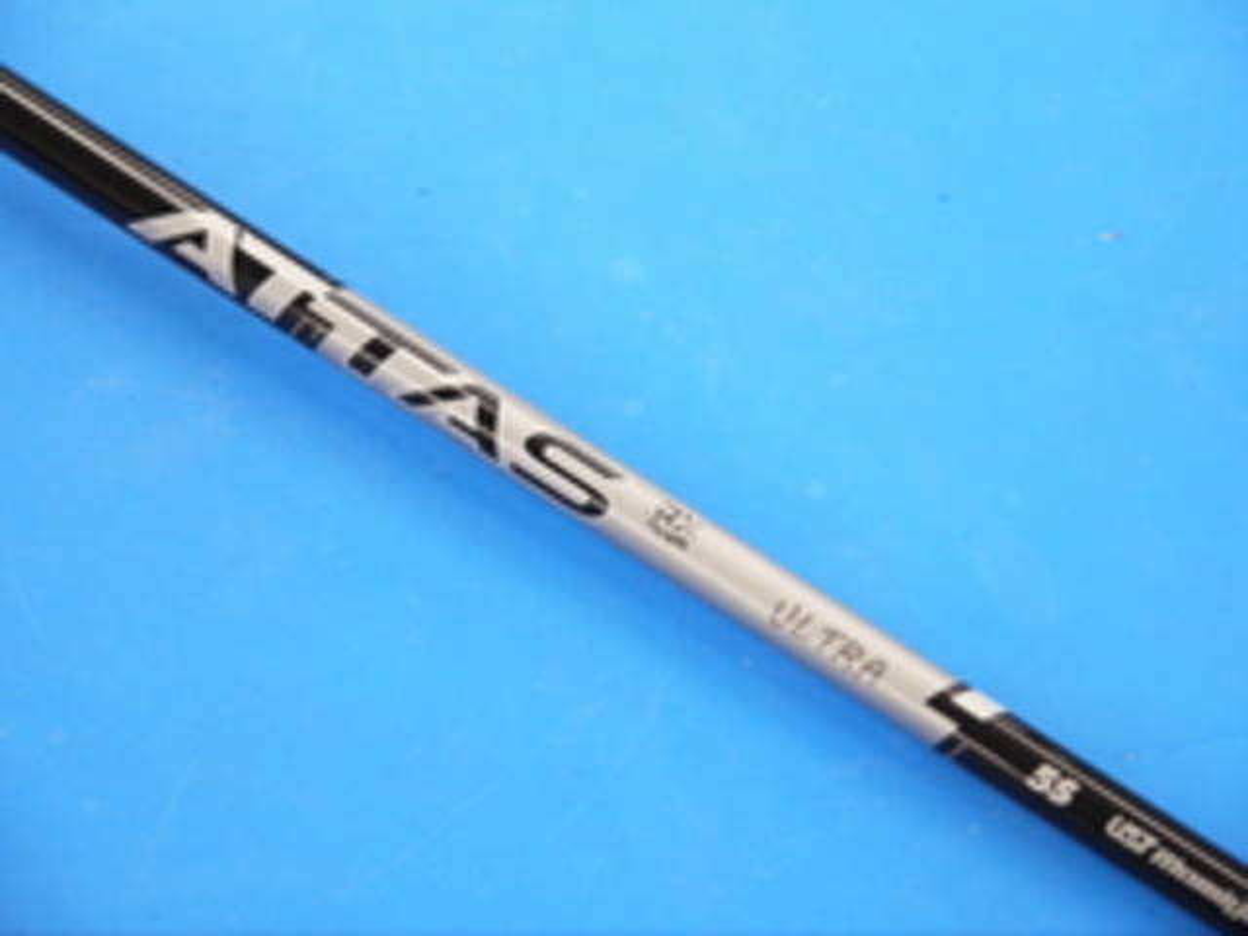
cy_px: 468
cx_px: 624
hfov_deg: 23.3
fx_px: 3028
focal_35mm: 84
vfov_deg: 17.6
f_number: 5.6
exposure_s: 1/80
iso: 640
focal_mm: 42
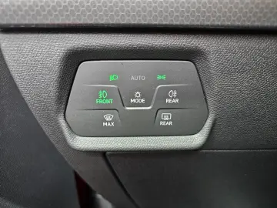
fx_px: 184
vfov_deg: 58.9
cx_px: 138
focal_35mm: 23
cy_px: 104
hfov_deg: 73.9
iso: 640
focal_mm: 6.3
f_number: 1.7
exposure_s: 1/35.1
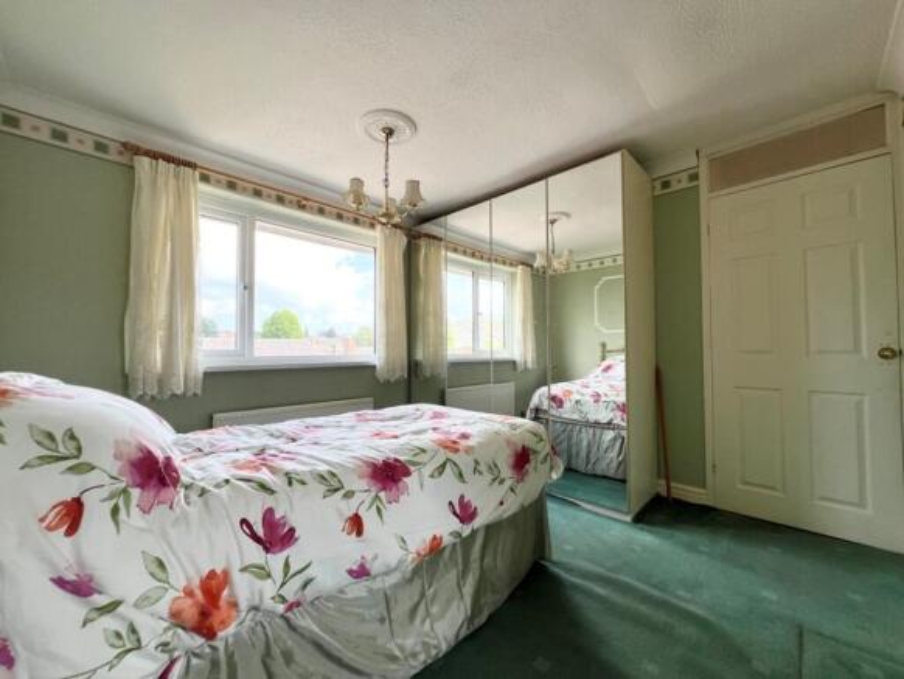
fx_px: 340
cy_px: 340
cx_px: 452
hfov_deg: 106.2
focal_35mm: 13
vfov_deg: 90.0
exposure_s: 1/146
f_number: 1.8
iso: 32
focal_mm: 1.57
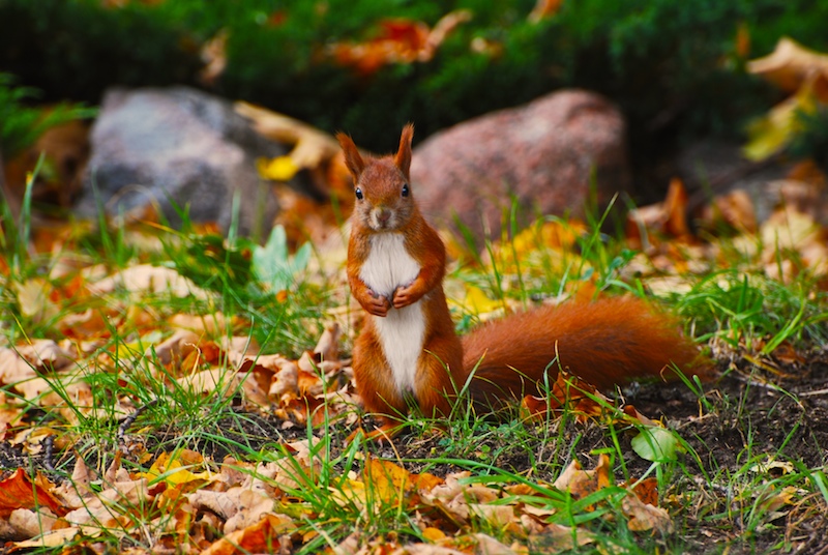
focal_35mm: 450
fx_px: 10365
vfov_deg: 3.1
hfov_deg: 4.6
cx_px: 414
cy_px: 278
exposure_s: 1/20
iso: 100
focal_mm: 300
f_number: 5.6
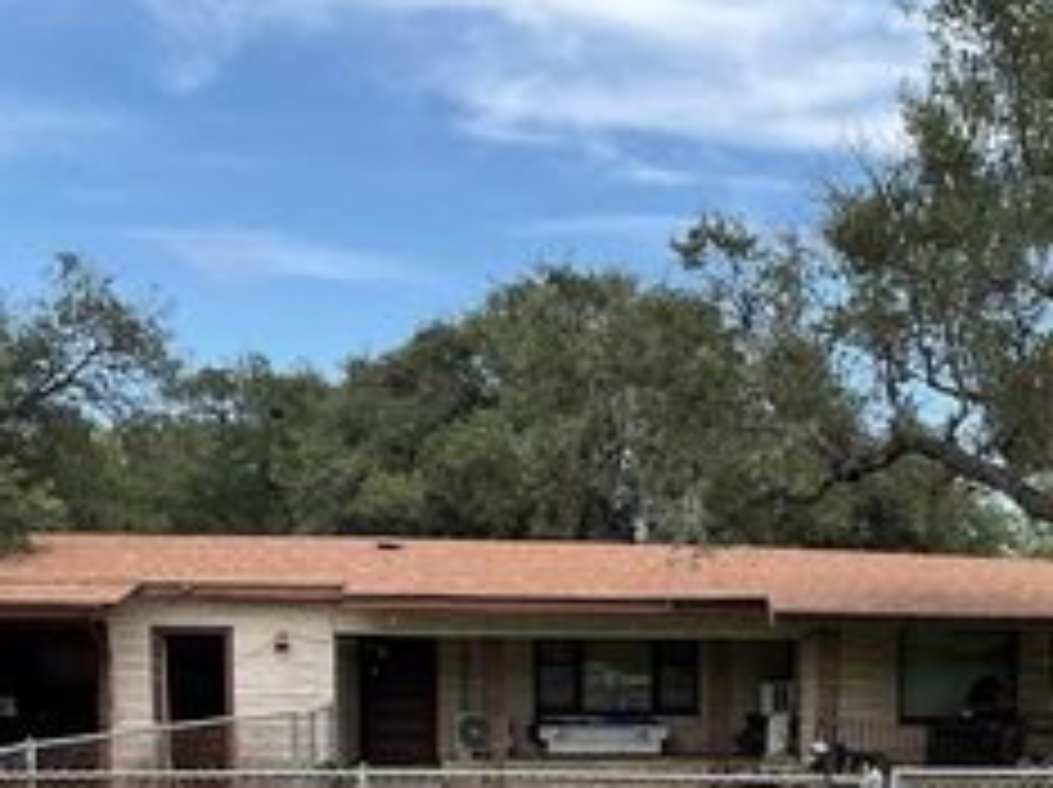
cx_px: 747
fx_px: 1884
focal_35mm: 62
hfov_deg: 30.9
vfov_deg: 22.6
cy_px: 799
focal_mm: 3
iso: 16
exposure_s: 1/627
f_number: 1.8
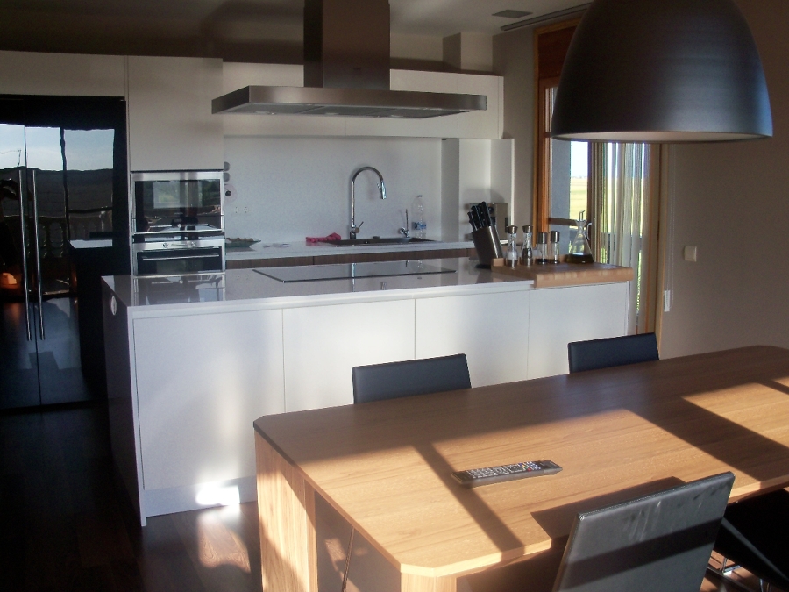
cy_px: 296
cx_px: 394
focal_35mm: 35
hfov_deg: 52.6
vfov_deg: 40.7
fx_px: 798
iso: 80
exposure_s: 1/160
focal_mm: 6.3
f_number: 3
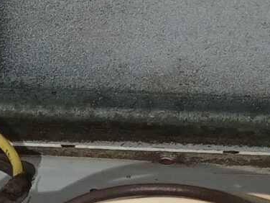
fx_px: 1435
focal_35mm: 184
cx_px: -54
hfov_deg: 10.6
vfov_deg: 7.7
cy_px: 422
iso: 50
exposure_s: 1/50
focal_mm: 3.98
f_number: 1.8
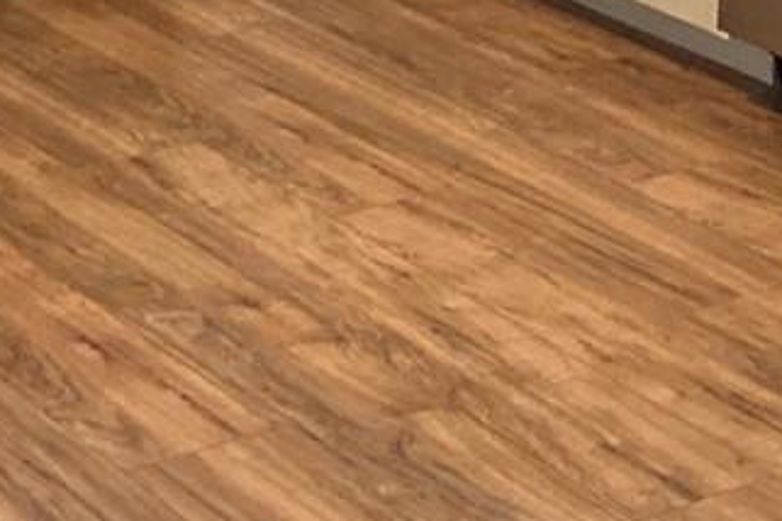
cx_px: 767
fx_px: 3149
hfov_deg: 14.0
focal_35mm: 145
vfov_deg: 8.6
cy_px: -747
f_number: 1.8
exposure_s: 1/40
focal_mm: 3.99
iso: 250
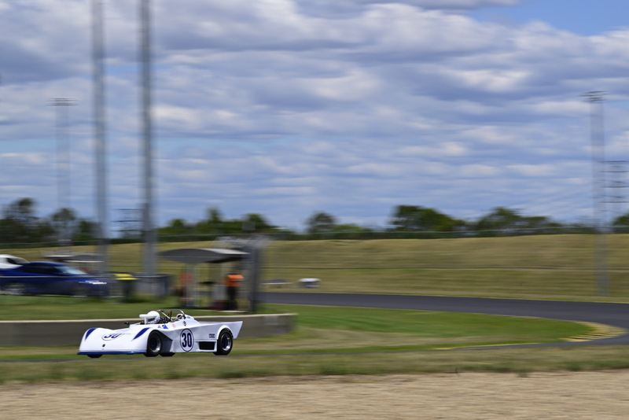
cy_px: 210
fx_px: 2097
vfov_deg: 11.4
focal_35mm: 120
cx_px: 314
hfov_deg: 17.1
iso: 100
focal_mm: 80
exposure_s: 1/80
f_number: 22
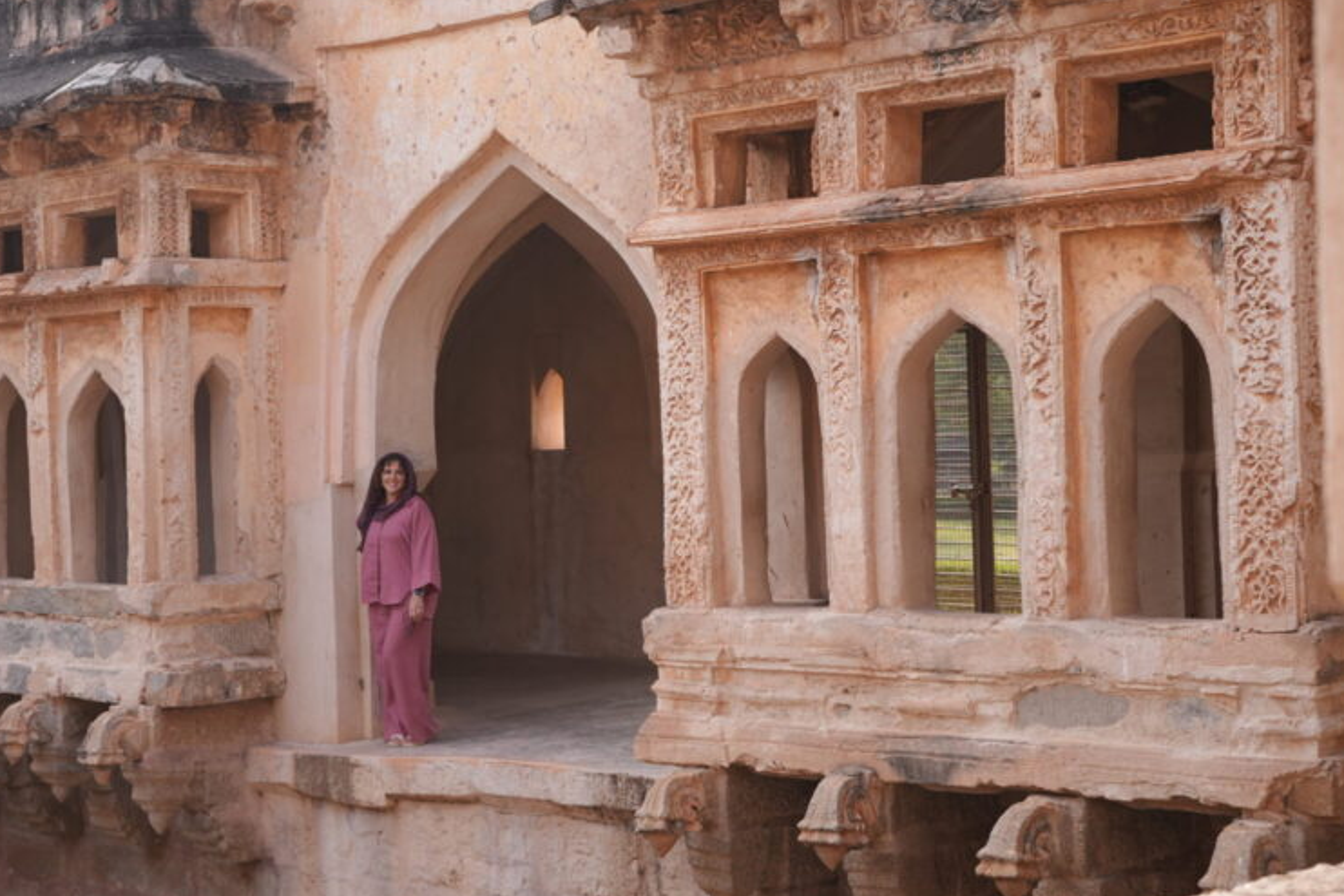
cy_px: 421
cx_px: 500
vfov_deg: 19.7
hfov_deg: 29.1
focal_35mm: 69
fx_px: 2576
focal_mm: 50
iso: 250
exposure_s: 1/800
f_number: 3.5
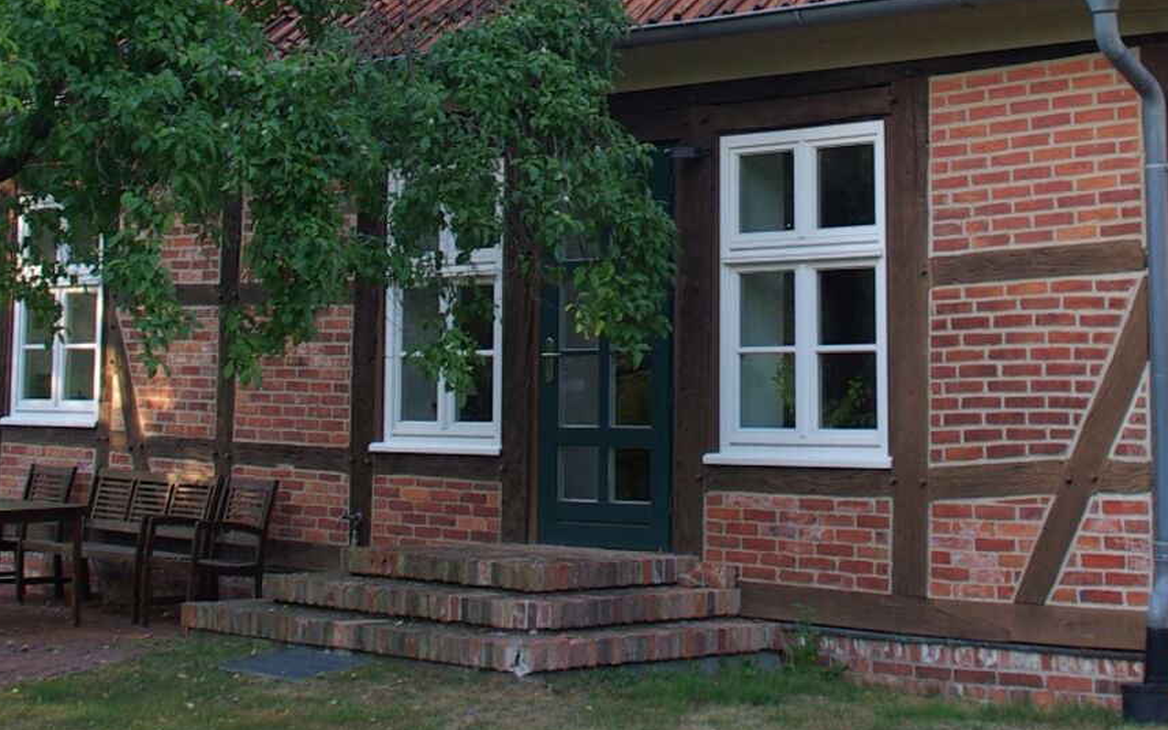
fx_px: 2356
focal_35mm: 74
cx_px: 718
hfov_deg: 27.8
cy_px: -68
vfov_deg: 17.1
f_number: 4
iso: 100
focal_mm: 18
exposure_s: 1/45
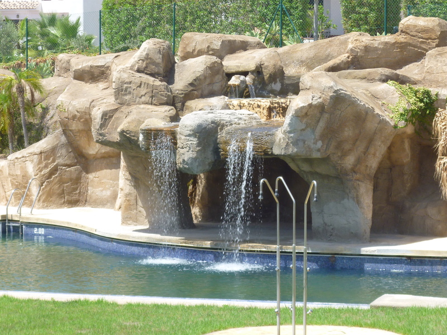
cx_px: 224
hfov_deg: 14.1
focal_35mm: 140
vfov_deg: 10.6
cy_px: 168
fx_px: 1808
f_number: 6.5
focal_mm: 20
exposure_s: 1/125
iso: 100
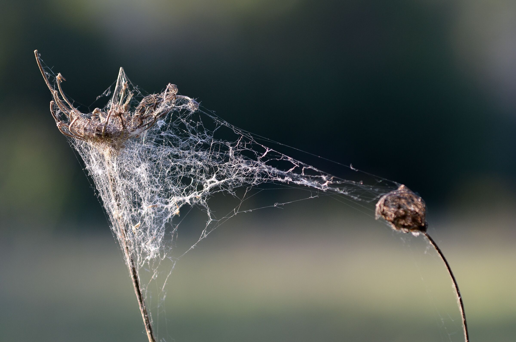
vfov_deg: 7.9
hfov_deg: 11.8
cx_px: 258
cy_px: 171
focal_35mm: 174
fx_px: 2489
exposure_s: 1/320
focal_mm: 116
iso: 400
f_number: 6.3
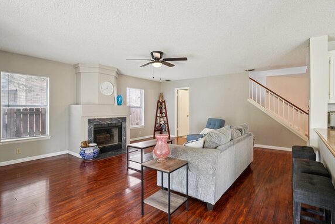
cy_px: 110
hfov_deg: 90.0
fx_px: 168
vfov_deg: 67.4
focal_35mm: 18
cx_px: 168
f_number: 8
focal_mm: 16
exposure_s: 1/8
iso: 400
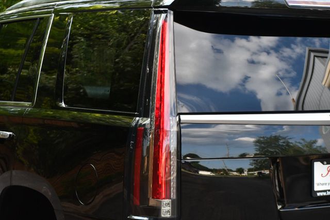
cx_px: 165
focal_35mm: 105
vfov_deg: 13.0
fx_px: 962
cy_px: 110
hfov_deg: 19.5
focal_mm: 70
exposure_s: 1/250
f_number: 5.6
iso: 320
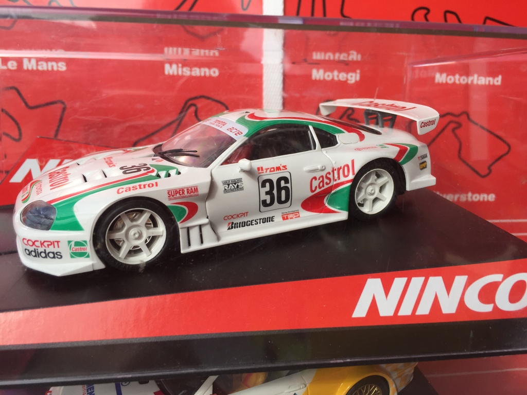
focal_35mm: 29
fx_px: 442
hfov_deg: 61.7
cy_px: 198
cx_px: 264
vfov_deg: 48.2
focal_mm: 4.15
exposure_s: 1/1276
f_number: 2.2
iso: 32
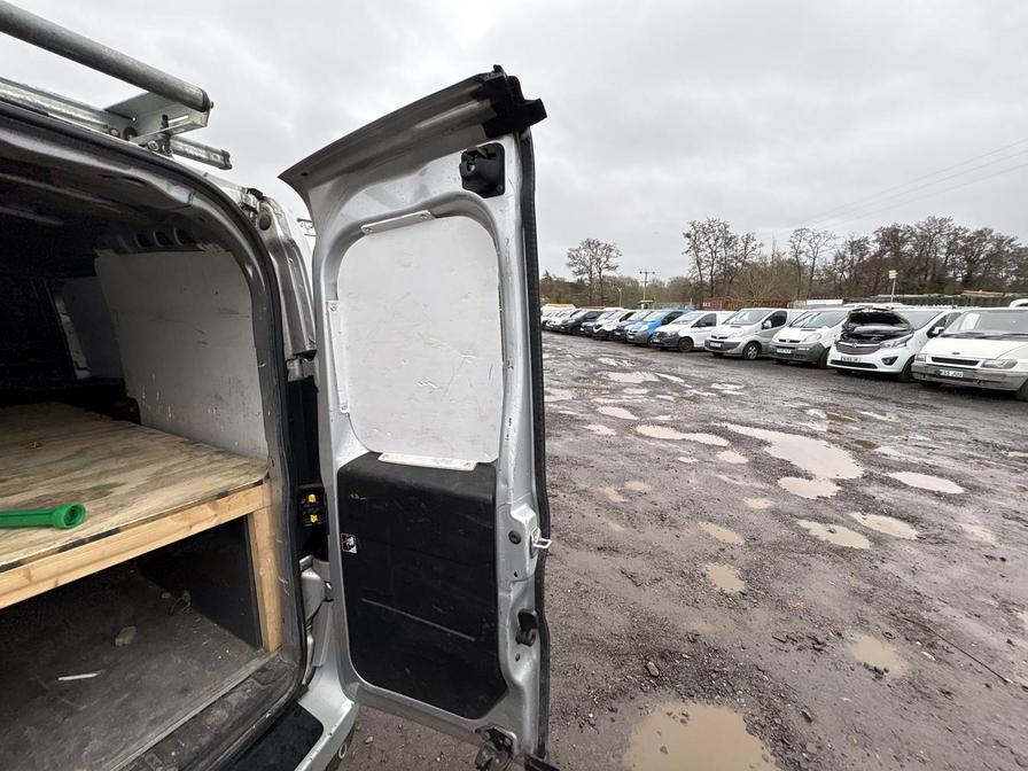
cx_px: 514
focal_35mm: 14
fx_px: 416
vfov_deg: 85.7
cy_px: 386
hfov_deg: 102.1
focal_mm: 2.22
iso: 40
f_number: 2.2
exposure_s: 1/403
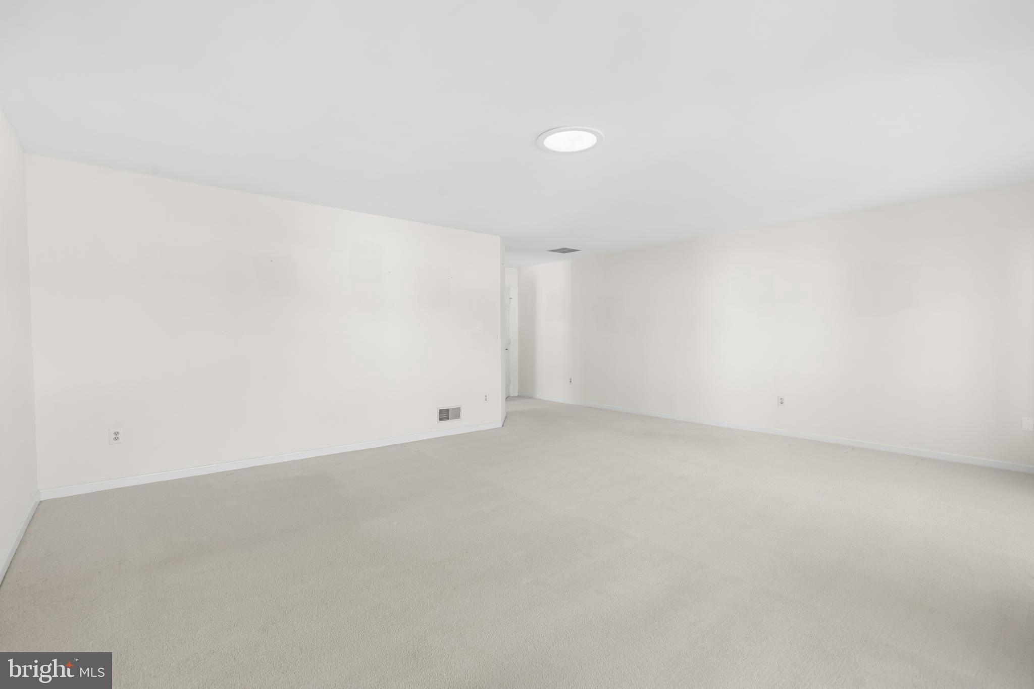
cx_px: 517
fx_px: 459
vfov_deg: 73.7
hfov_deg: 96.7
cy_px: 344
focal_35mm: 16
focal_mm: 16
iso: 800
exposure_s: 1/2.5
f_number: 8
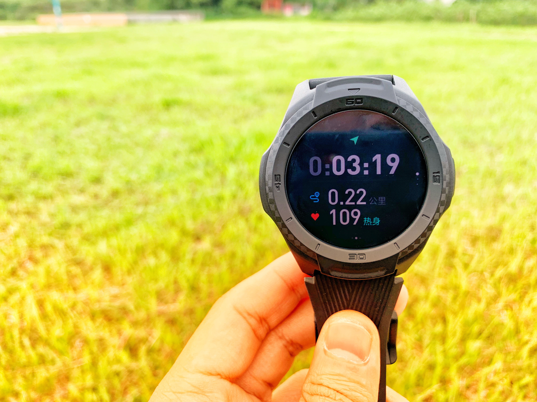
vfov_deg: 53.1
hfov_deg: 67.3
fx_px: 403
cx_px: 268
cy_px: 201
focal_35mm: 26
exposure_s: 1/121
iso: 40
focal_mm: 4.25
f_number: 1.8
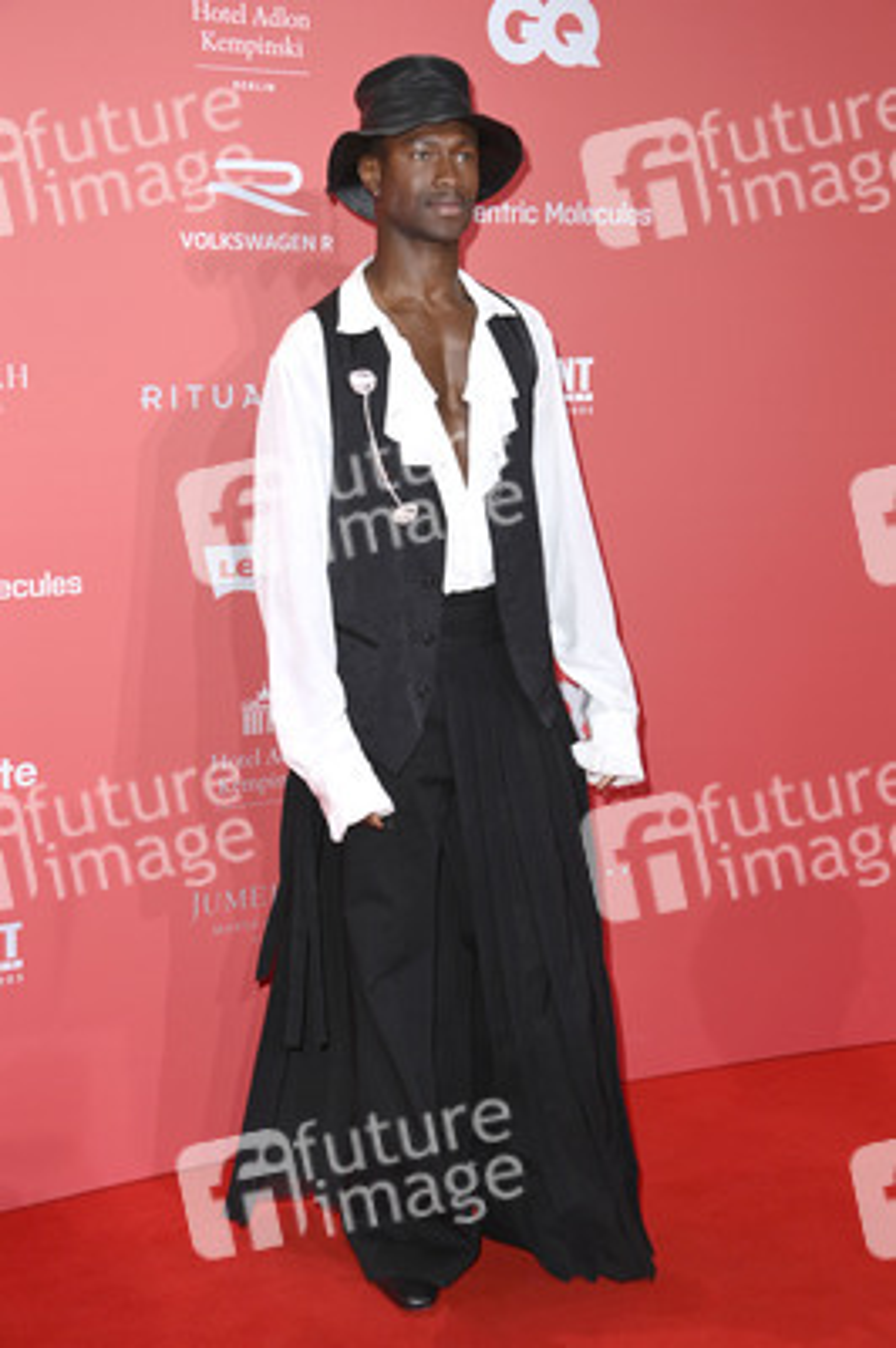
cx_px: 448
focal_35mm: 56
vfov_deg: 35.7
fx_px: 2094
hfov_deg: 24.2
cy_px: 674
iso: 1000
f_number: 5.6
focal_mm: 56
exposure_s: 1/250
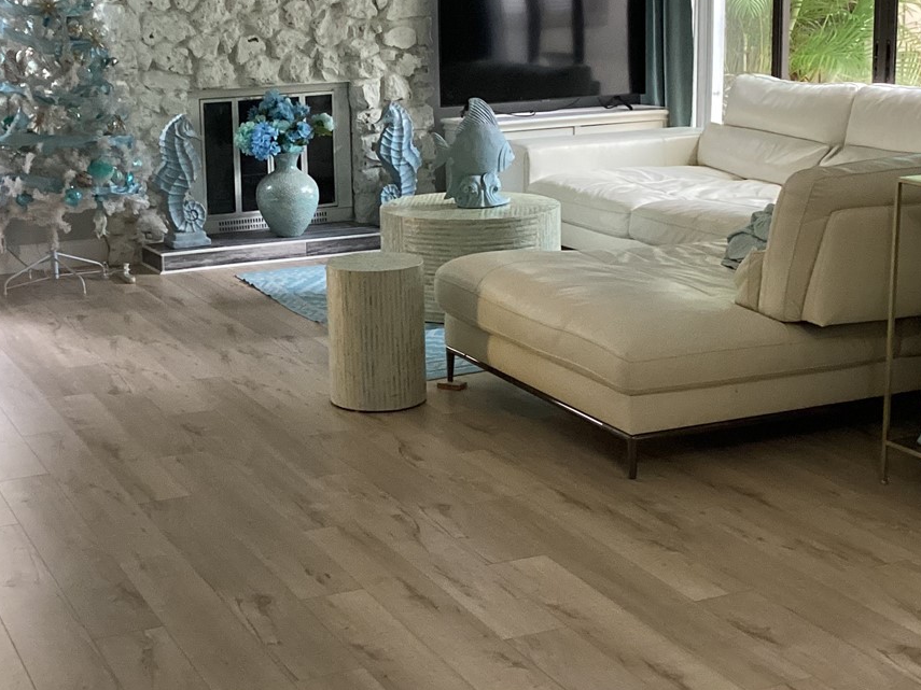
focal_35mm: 58
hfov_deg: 33.0
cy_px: 260
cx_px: 315
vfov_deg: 25.2
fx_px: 1543
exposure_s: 1/60
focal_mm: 3.3
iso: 320
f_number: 2.4
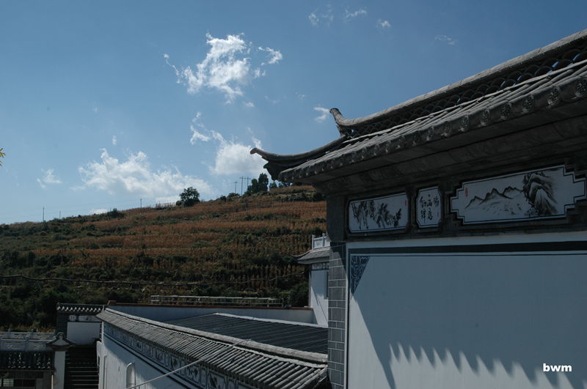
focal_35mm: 42
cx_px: 294
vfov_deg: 31.8
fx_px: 684
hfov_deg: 46.5
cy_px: 194
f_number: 13
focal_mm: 28
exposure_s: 1/640
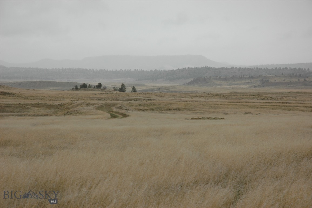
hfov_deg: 19.5
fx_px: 909
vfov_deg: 13.0
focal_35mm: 105
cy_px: 104
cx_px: 156
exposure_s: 1/250
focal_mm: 70
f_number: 8
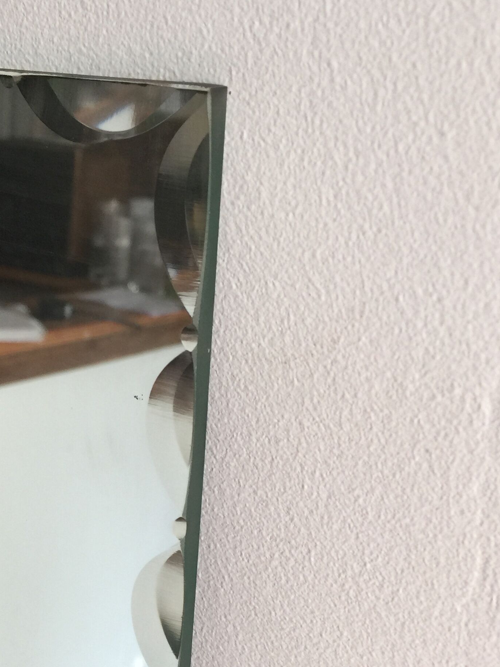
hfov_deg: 27.4
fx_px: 1001
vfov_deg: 35.8
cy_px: 515
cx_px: 96
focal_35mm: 52
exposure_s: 1/33
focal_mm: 4.15
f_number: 2.2
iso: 40
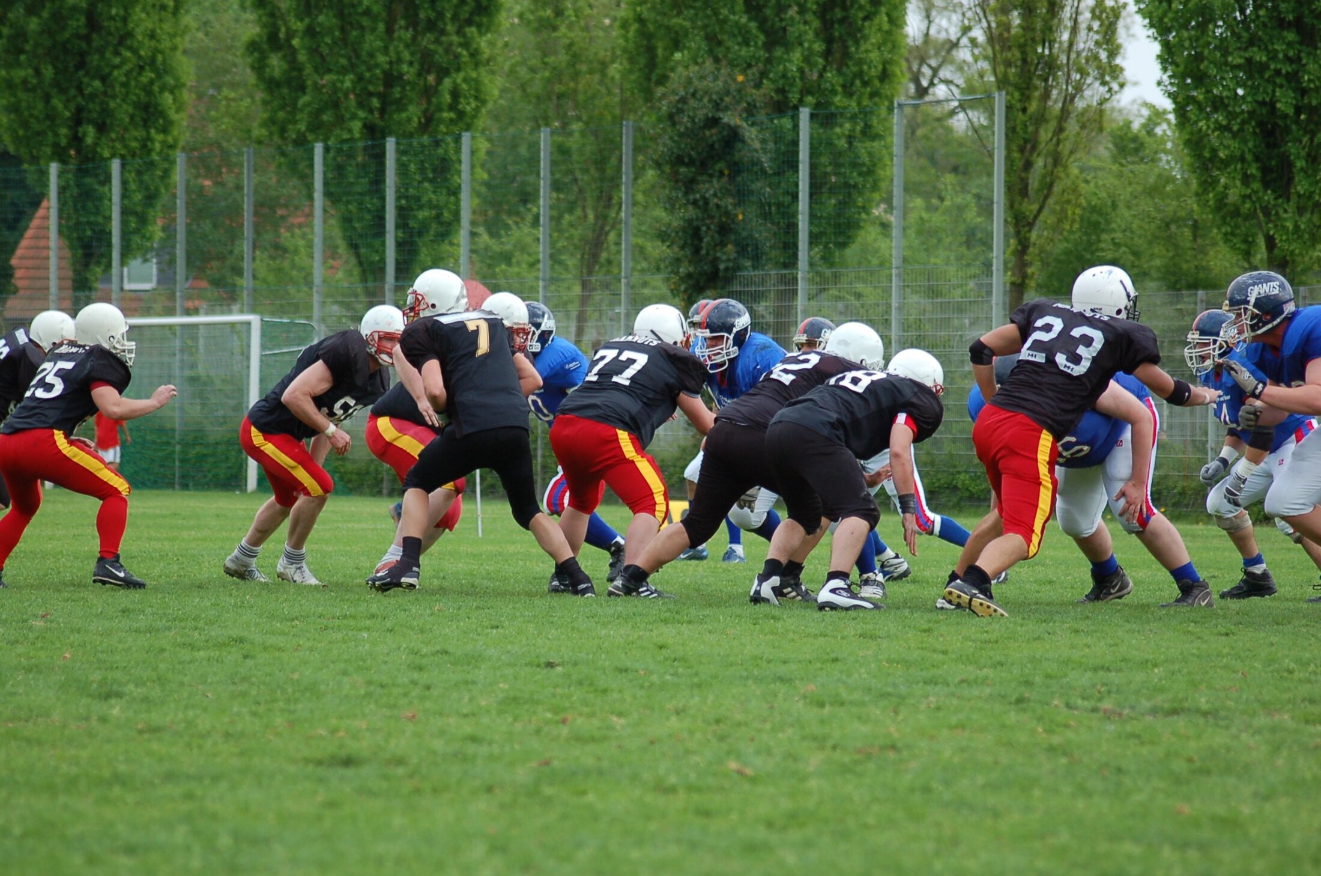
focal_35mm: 202
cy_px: 438
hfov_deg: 10.2
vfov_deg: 6.8
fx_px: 7417
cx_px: 660
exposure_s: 1/1000
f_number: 4.5
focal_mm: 135
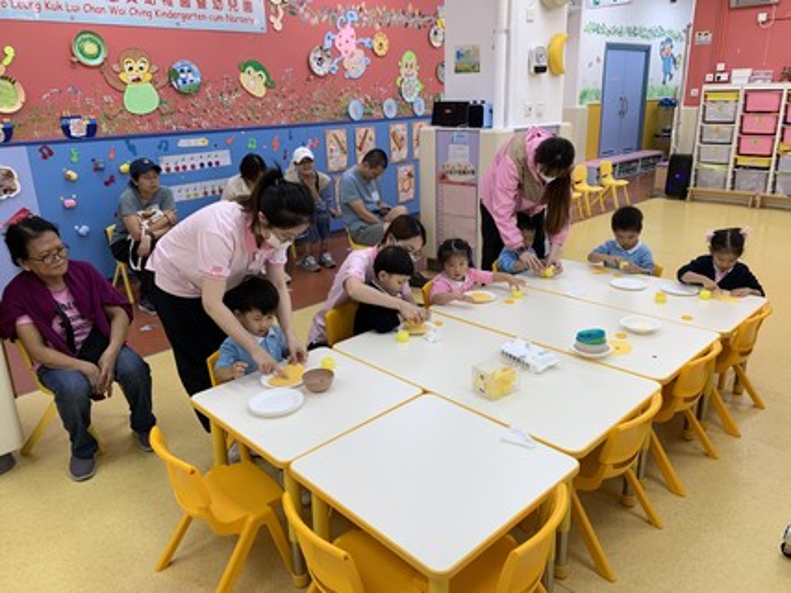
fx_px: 594
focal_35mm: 26
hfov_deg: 67.3
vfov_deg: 53.0
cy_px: 296
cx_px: 396
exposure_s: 1/121
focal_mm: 4.25
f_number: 1.8
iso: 32
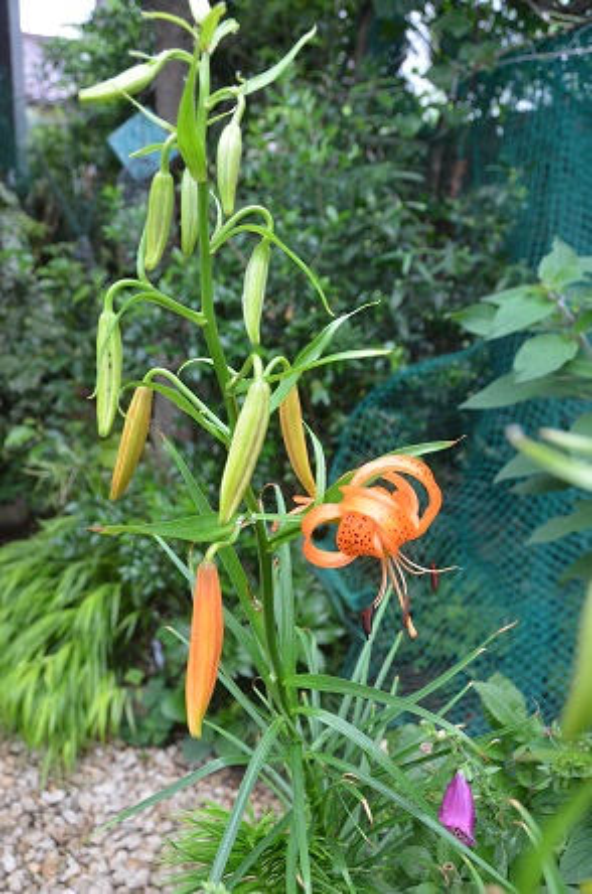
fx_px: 818
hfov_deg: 39.8
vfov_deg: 57.3
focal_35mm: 33
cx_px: 296
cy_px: 447
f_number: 5.6
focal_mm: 22
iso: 400
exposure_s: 1/125
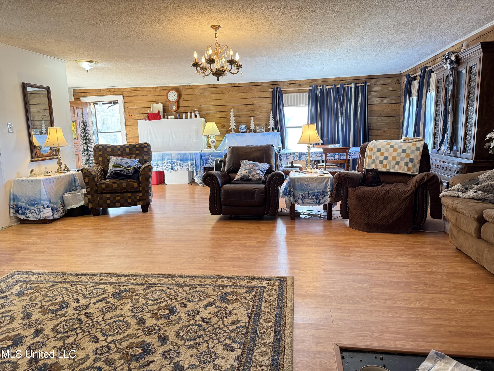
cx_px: 247
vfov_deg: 56.8
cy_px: 186
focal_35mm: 24
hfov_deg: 71.6
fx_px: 343
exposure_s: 1/60
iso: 320
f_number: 1.78
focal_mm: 6.76
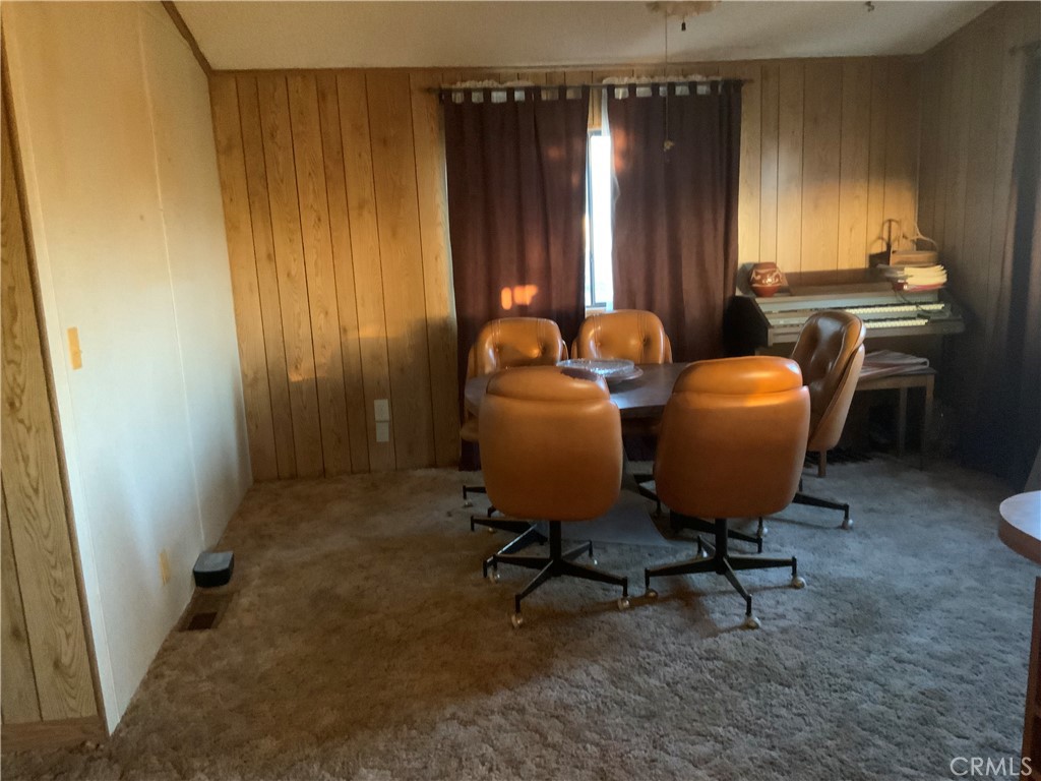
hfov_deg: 61.7
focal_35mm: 29
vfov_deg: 48.2
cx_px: 520
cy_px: 390
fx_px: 872
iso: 500
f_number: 1.8
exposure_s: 1/25
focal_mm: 3
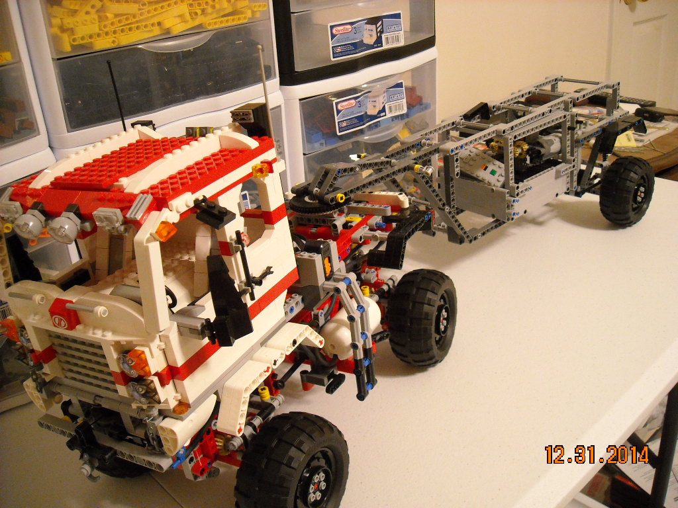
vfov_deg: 40.7
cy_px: 254
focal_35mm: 35
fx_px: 686
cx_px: 339
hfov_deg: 52.6
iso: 400
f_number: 2.8
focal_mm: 5.7
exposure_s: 1/31
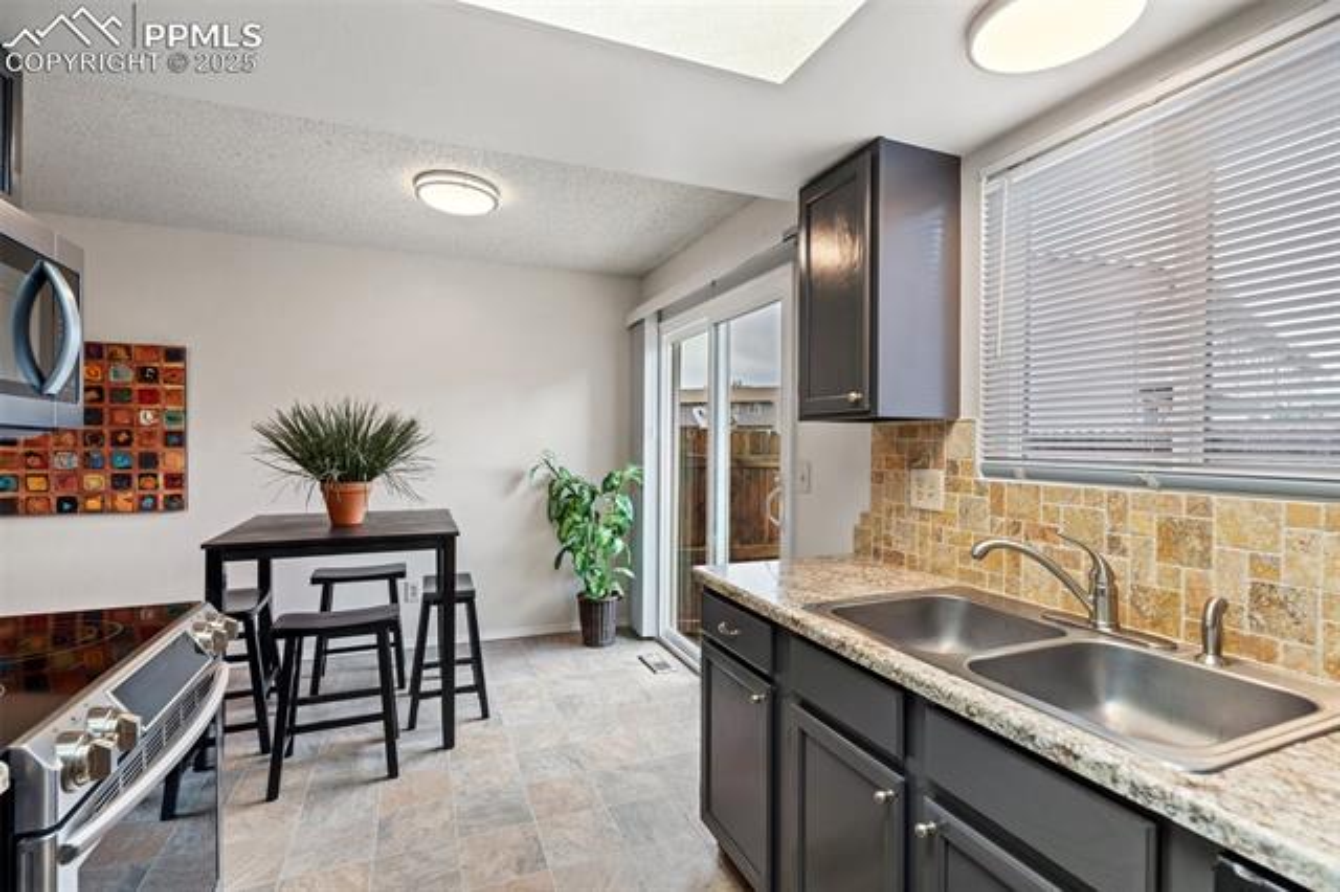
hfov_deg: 96.8
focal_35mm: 16
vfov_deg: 73.7
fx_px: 595
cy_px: 446
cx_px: 670
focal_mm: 16
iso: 100
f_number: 6.3
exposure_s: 1/8
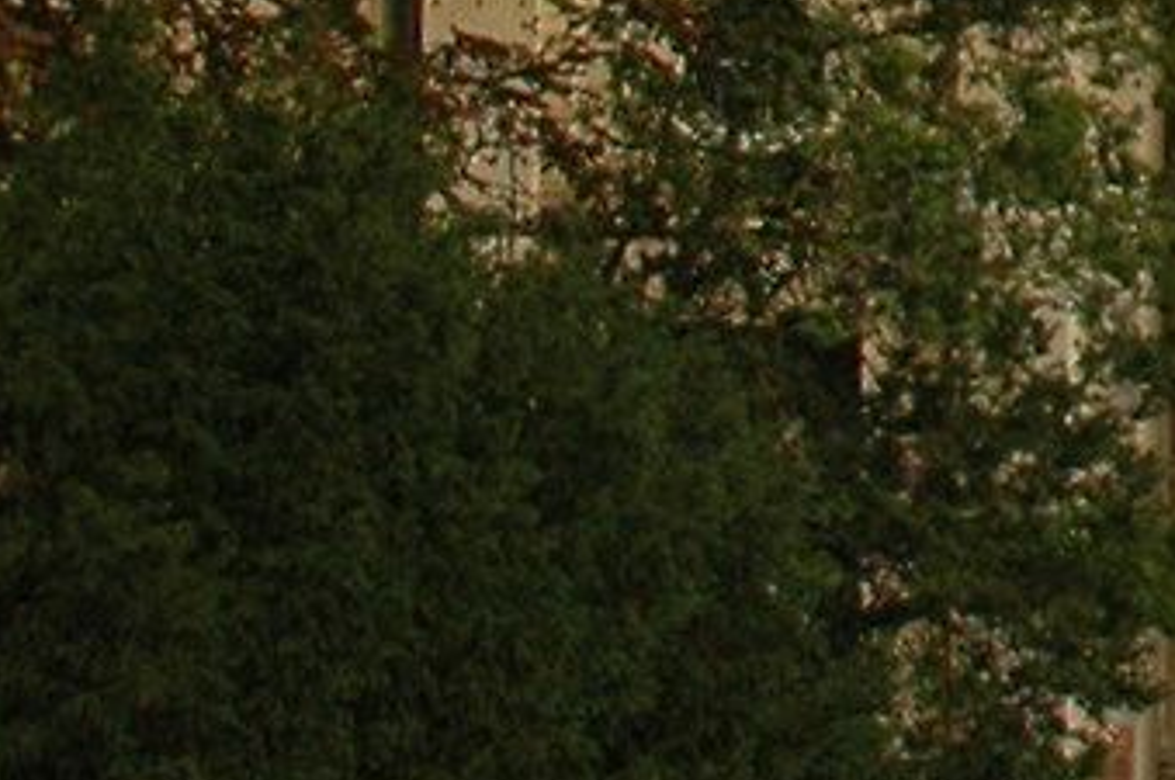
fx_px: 6225
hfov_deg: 9.7
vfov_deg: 6.6
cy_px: -1420
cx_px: 2631
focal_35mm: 191
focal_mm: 18
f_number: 6.3
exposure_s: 1/160
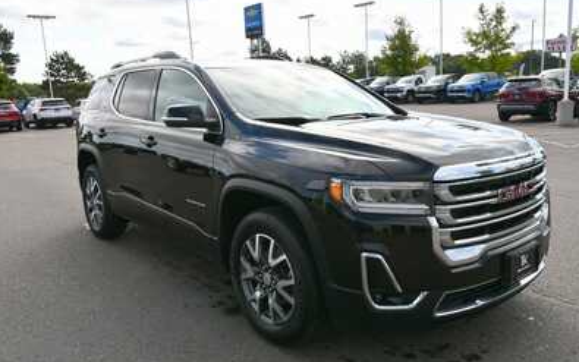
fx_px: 489
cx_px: 290
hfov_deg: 61.2
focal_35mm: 31
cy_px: 175
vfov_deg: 40.6
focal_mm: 20
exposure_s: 1/250
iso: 110
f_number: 8
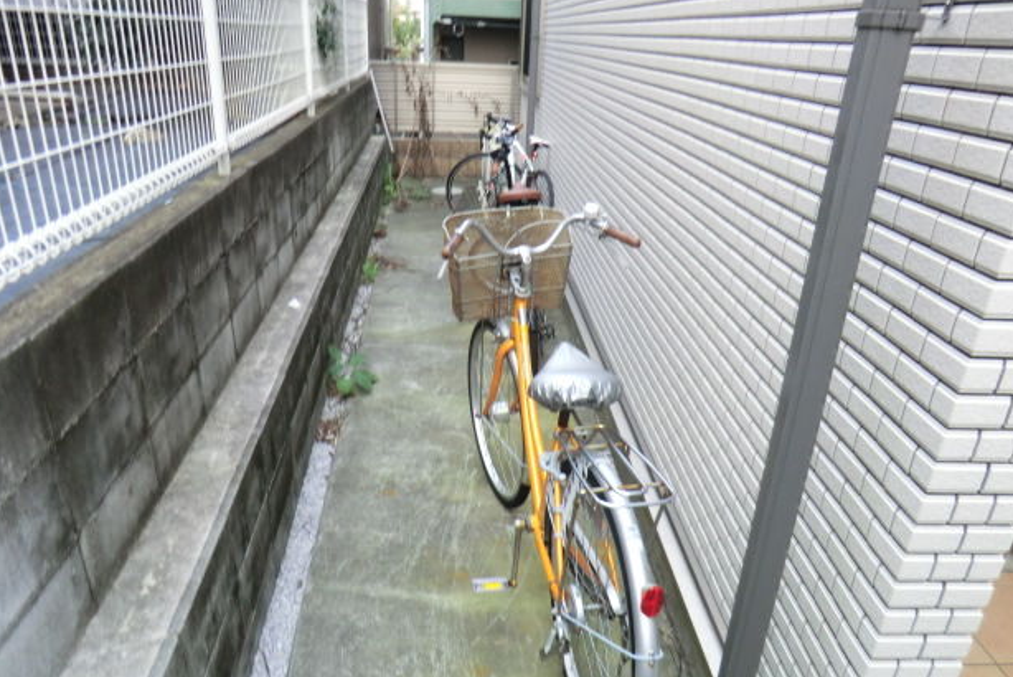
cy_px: 362
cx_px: 495
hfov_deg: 69.4
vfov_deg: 49.6
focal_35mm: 26
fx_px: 732
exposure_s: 1/60
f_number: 3.2
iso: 160
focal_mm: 4.3
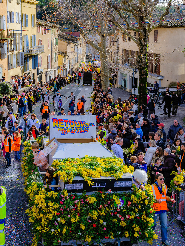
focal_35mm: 44
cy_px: 123
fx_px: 314
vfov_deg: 42.9
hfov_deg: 32.9
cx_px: 92
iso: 320
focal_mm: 55
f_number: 10
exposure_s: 1/100
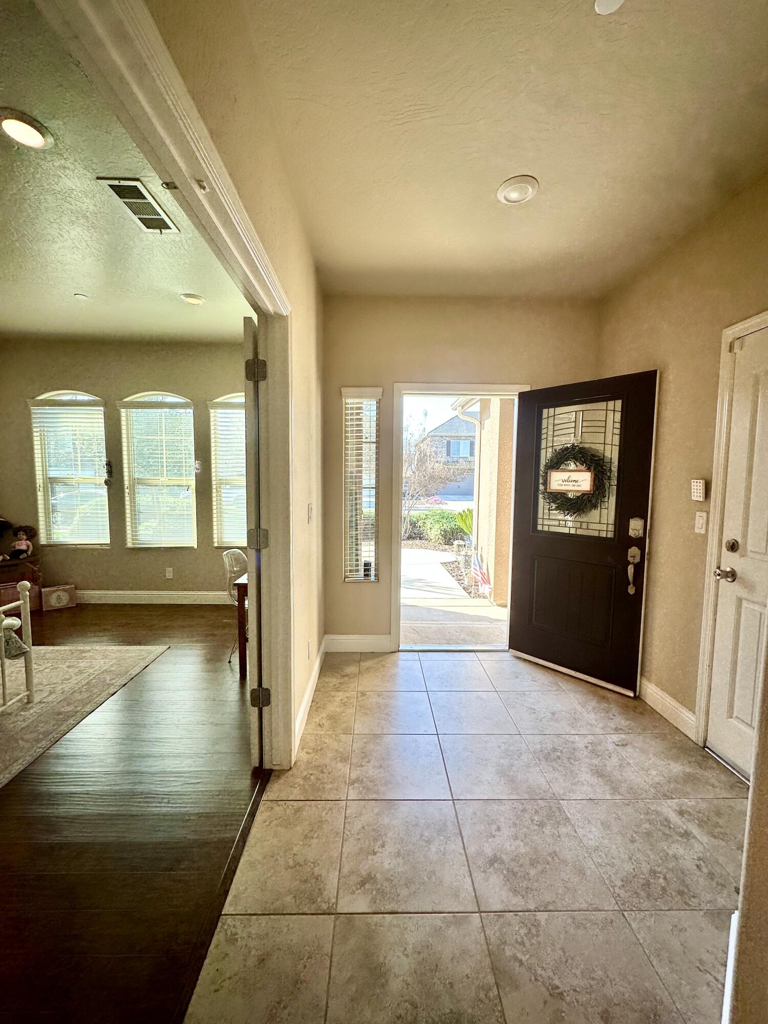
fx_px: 414
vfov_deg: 102.1
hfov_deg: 85.7
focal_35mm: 14
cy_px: 512
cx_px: 384
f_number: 2.2
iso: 40
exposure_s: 1/128
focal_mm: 2.22
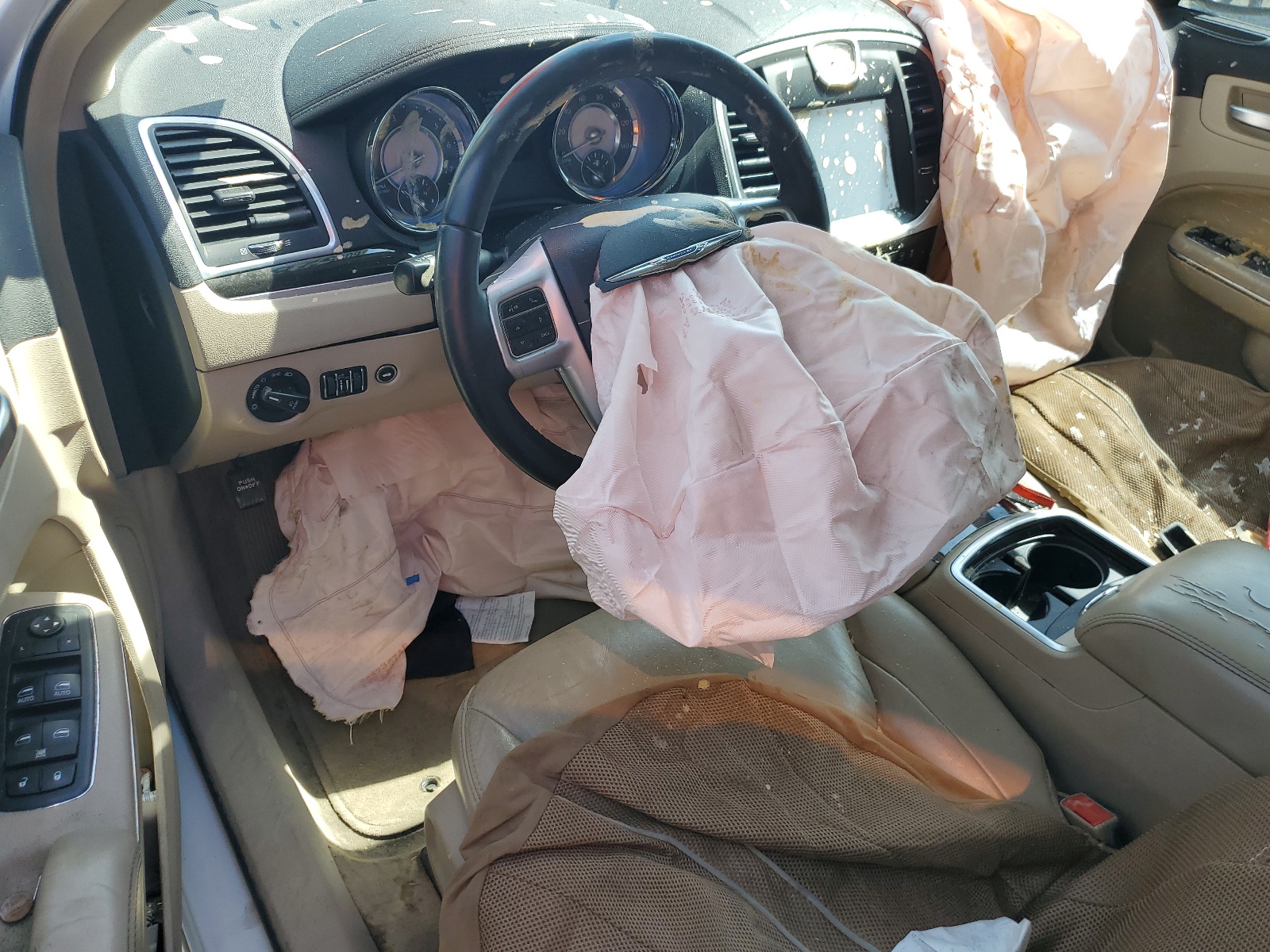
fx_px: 954
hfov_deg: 67.3
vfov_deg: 53.1
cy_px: 476
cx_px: 635
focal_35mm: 26
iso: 50
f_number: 1.5
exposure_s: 1/417
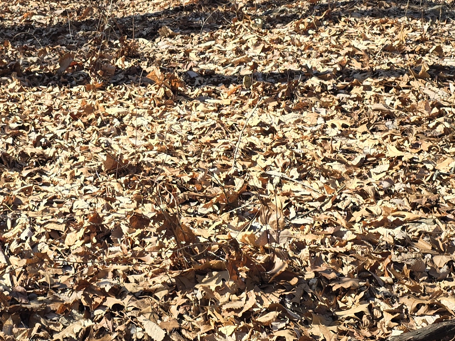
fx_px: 920
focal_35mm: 70
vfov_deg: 20.5
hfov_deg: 27.5
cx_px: 127
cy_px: 26
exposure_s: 1/207
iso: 12
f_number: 1.7
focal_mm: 6.3
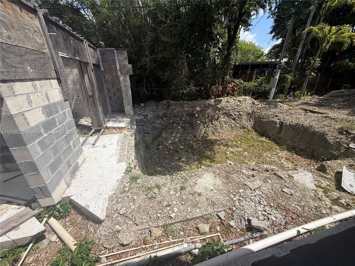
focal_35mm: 14
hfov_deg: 102.1
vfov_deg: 85.7
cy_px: 133
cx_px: 178
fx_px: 144
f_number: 2.2
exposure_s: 1/2237
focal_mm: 2.22
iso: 50
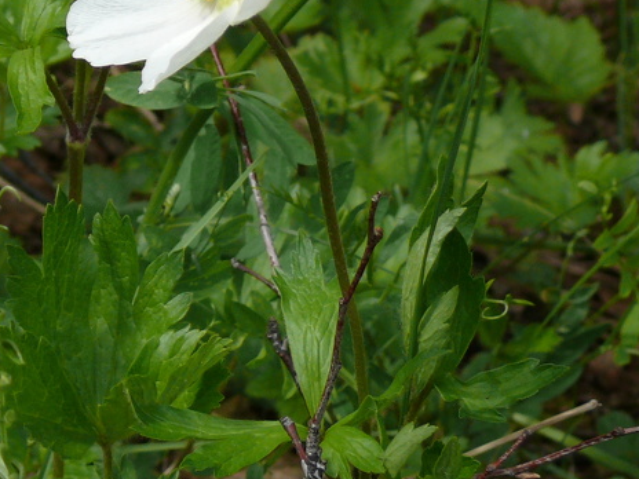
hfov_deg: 10.9
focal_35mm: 175
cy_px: -165
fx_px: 3230
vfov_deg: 8.4
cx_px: -292
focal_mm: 12.2
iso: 100
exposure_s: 1/250
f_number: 4.5
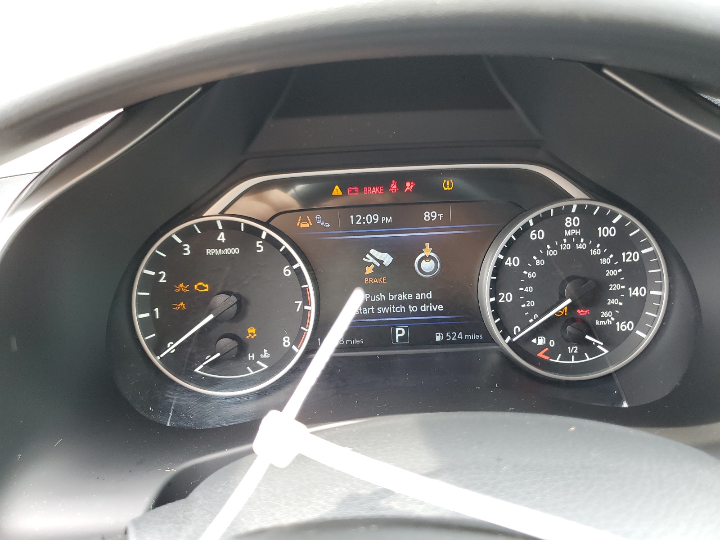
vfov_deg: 53.1
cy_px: 270
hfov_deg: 67.3
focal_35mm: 26
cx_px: 360
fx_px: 541
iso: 56
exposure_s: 1/60.2
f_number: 1.5
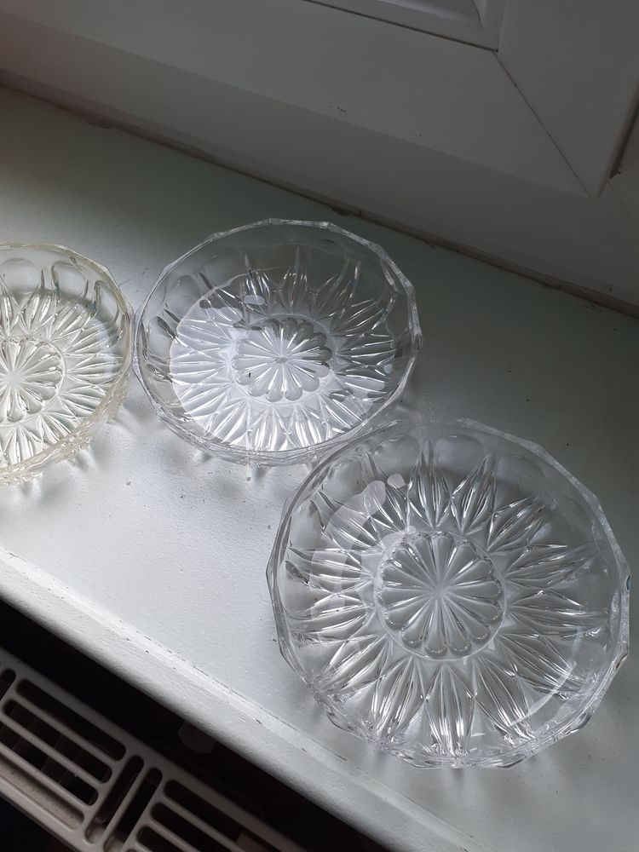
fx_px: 665
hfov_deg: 51.4
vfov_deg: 65.3
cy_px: 426
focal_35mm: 27
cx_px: 320
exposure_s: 1/100
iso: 50
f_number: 1.9
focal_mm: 3.6
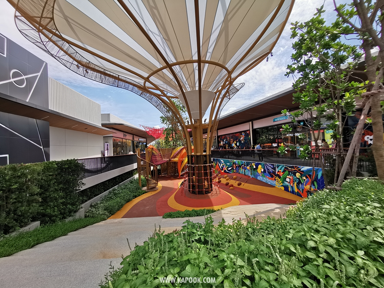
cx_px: 192
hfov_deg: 94.5
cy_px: 144
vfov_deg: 78.1
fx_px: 177
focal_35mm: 16
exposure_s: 1/1050
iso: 50
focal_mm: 2.35
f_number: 2.2
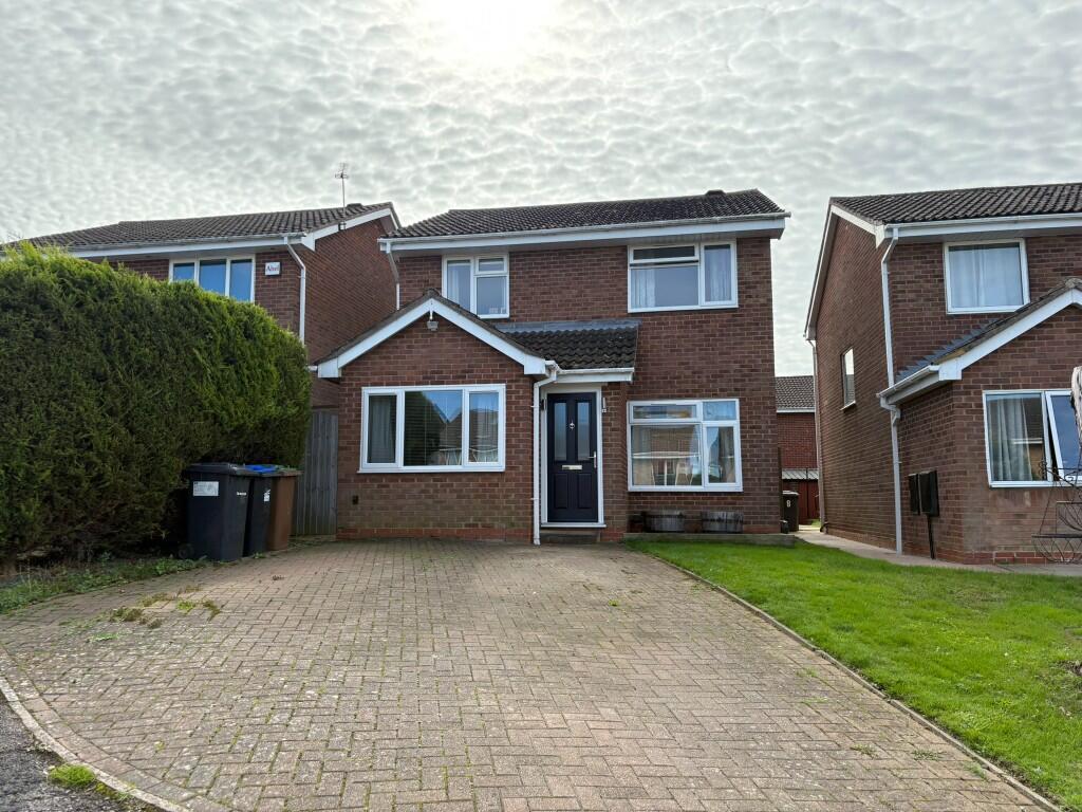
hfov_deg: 67.3
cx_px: 541
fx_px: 813
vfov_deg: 53.1
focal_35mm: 26
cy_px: 406
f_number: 1.6
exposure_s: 1/2747
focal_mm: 5.96
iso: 64
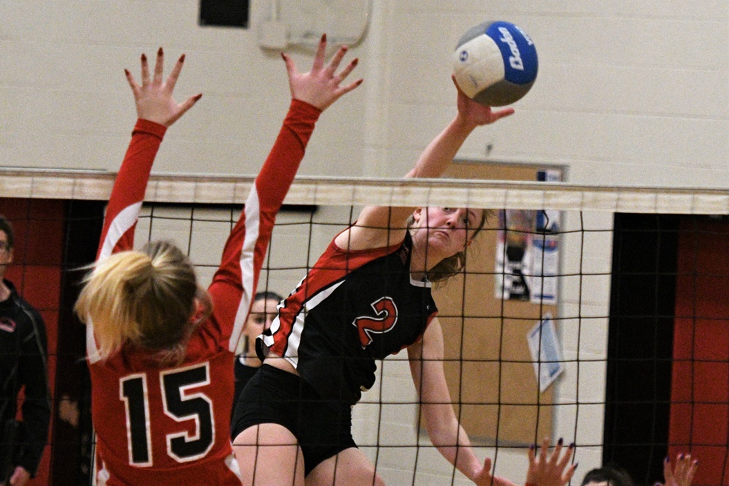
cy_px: 243
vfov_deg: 7.5
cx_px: 364
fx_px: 3705
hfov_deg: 11.2
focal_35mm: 183
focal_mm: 122
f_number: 2.8
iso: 5600
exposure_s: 1/1000
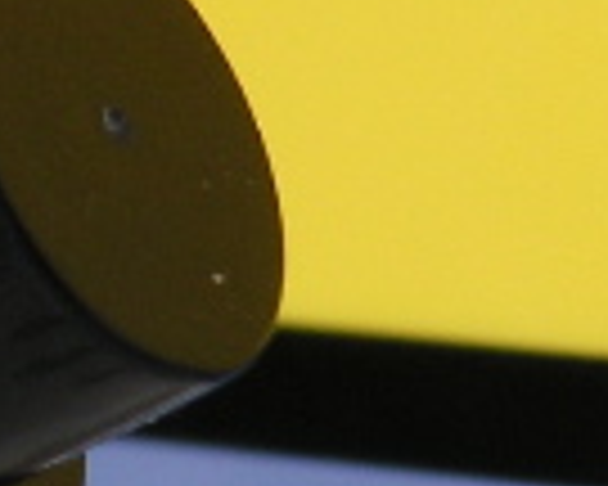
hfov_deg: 3.0
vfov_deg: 2.4
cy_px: 225
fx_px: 11552
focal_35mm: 642
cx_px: -594
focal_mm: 17.1
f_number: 8
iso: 50
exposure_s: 1/180
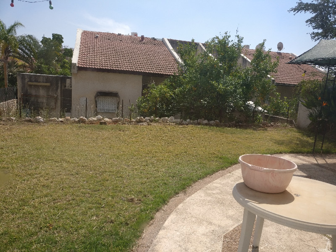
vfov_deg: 49.7
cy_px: 126
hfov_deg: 63.4
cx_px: 168
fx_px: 272
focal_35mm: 28
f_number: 2
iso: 125
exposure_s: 1/1368
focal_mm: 4.26
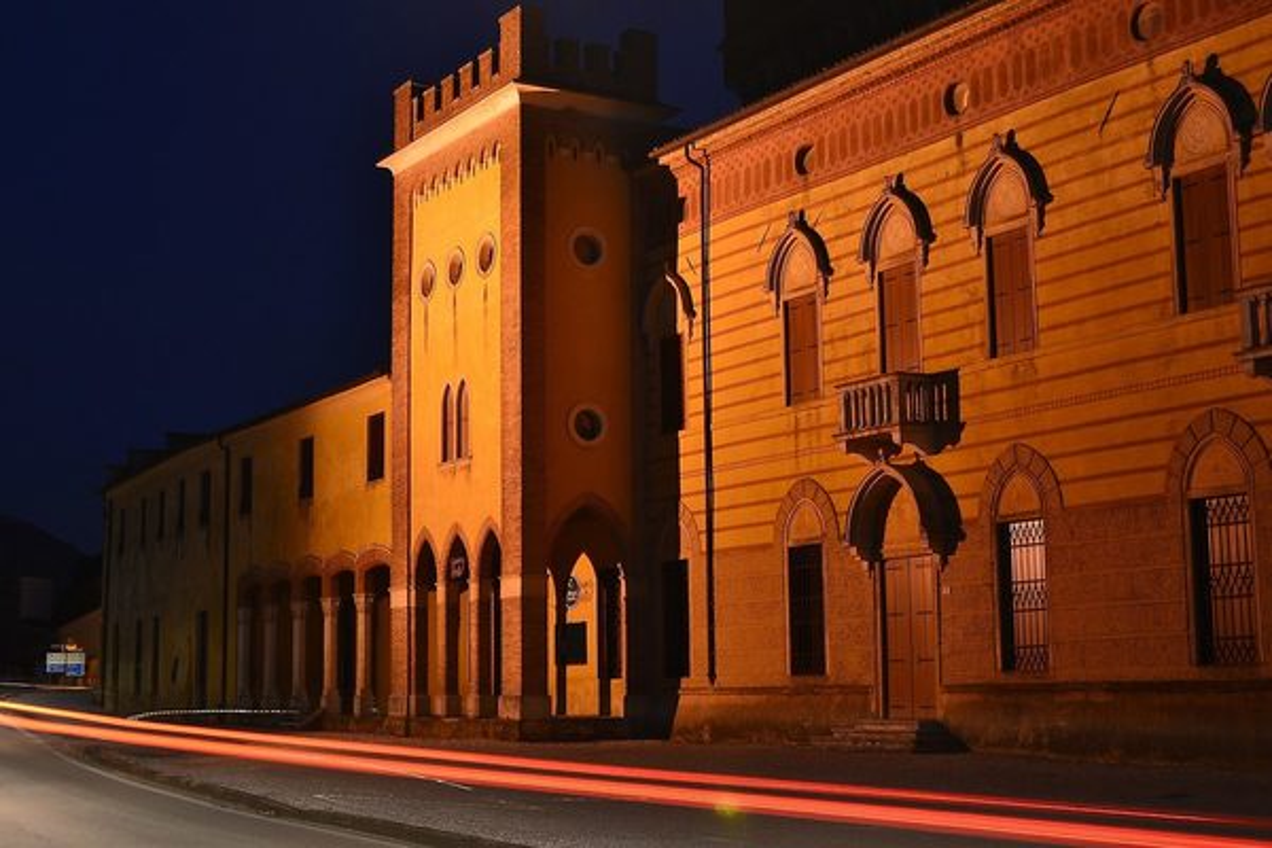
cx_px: 636
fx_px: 1802
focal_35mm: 51
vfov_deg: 26.5
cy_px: 424
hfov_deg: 38.9
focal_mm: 34
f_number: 7.1
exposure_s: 8
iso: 100
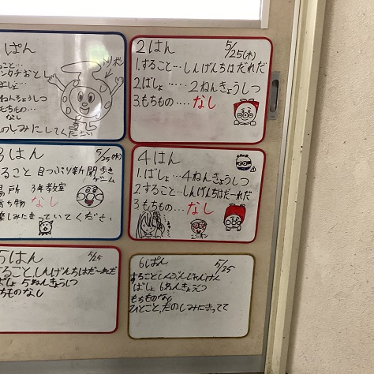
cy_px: 187
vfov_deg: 44.9
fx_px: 452
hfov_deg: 44.4
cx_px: 132
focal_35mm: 37
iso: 250
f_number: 2.4
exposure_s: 1/33
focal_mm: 3.3
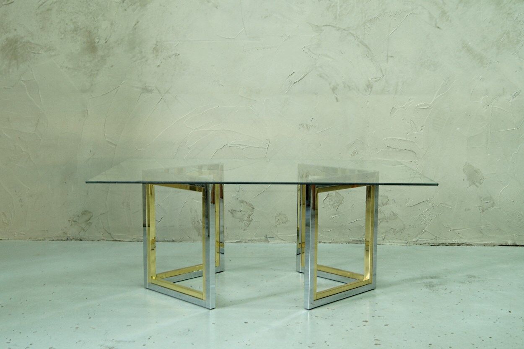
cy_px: 174
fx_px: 655
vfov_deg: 29.8
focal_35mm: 45
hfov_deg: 43.6
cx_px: 262
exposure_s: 1/8
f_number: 7.1
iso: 400
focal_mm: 30
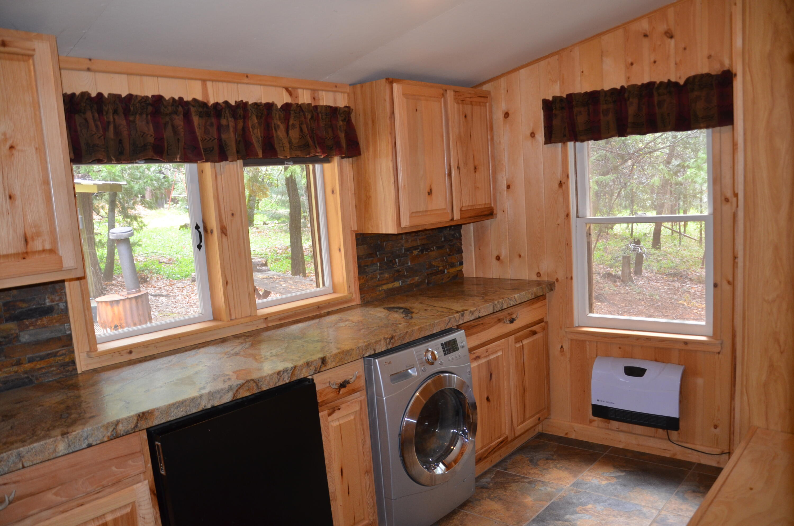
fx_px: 594
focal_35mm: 27
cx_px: 397
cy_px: 263
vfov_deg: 47.7
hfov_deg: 67.5
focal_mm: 18
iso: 450
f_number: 3.5
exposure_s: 1/60
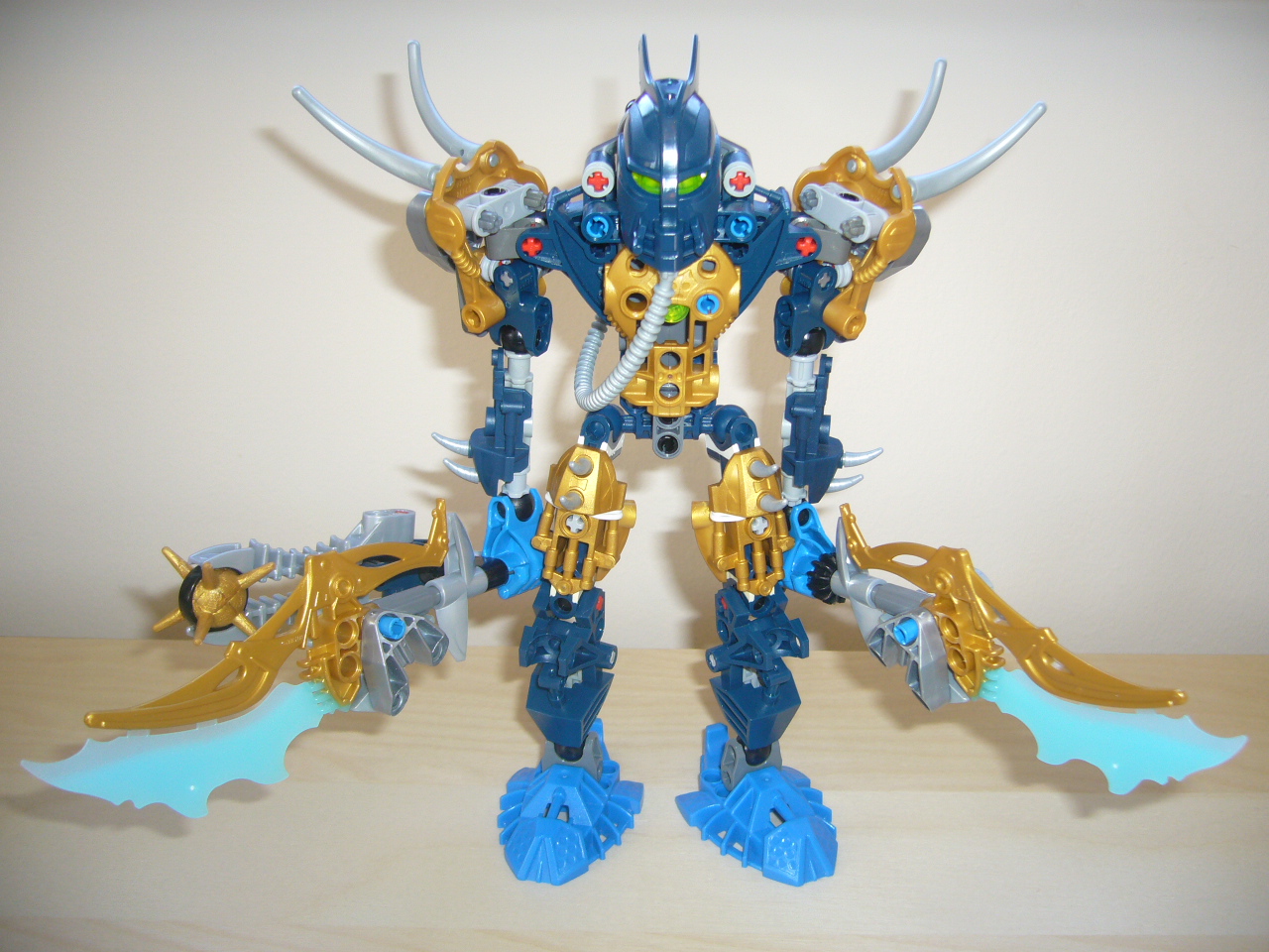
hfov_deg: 52.6
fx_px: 1283
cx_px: 634
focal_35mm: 35
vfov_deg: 40.7
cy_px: 476
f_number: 2.8
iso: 100
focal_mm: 5.8
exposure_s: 1/30
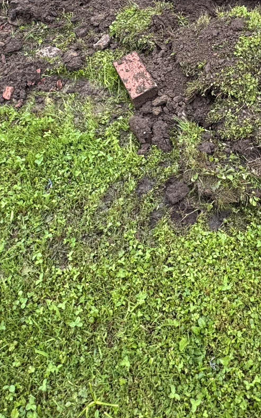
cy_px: 37
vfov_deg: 46.2
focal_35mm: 38
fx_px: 433
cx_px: 169
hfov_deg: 33.3
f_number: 2.2
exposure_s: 1/99
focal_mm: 2.22
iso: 80
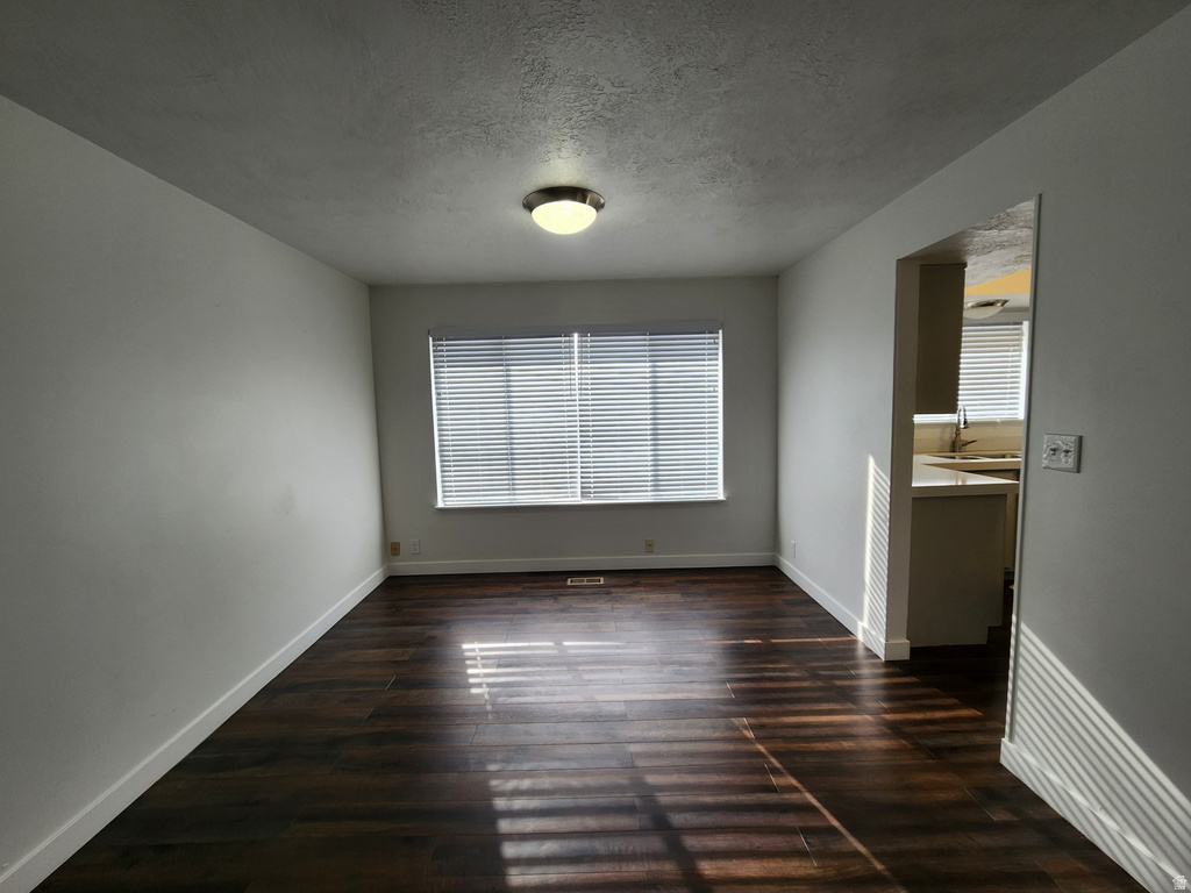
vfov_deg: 89.9
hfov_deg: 106.2
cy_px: 446
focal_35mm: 13
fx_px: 447
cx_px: 596
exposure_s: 1/122
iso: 50
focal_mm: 2.2
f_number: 2.2
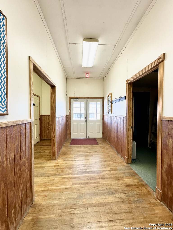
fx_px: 93
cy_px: 115
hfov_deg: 85.7
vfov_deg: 102.1
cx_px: 86
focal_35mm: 14
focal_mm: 2.22
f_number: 2.2
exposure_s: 1/120
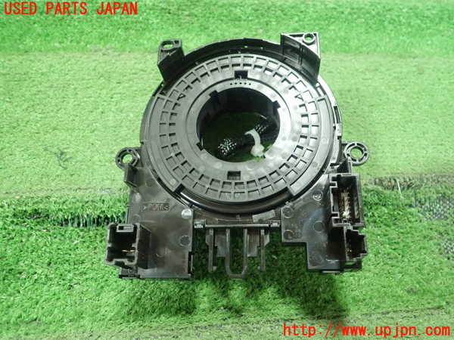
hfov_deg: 60.0
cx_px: 227
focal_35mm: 30
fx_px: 393
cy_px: 170
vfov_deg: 46.8
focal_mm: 5.5
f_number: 2.3
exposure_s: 1/125
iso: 800
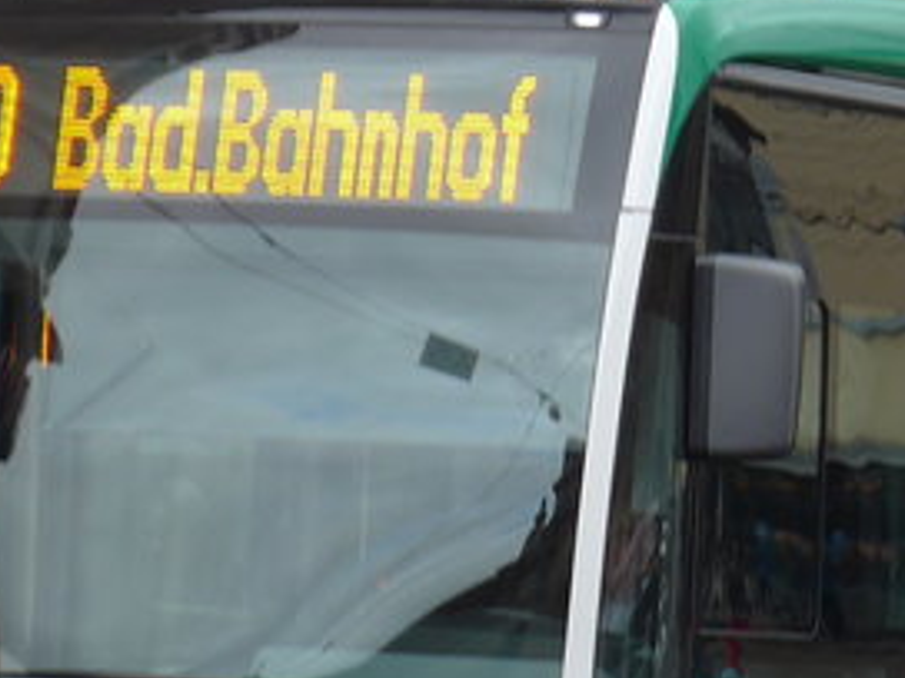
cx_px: 1201
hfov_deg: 6.0
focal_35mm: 326
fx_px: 8523
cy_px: 302
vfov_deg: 4.6
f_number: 4.2
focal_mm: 15
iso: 80
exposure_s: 1/80
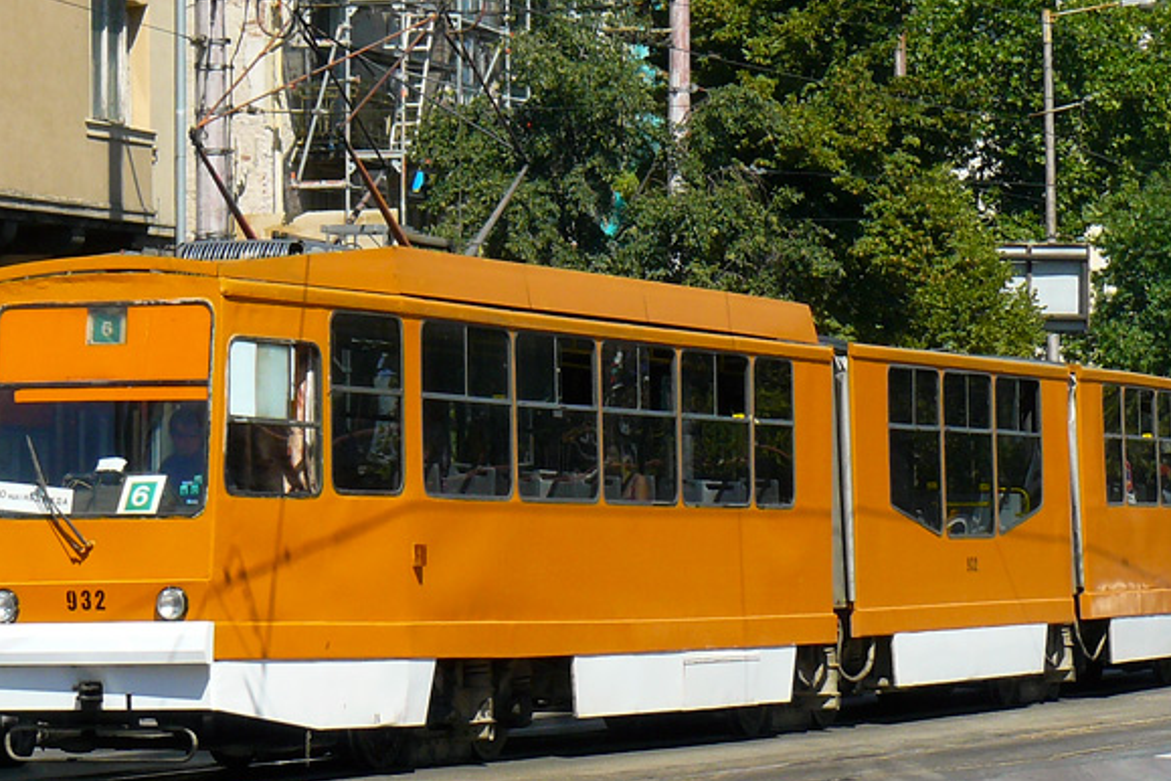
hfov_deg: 15.1
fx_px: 4423
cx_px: 498
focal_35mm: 136
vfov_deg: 10.1
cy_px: 225
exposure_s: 1/320
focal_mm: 12.4
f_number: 6.3
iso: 100
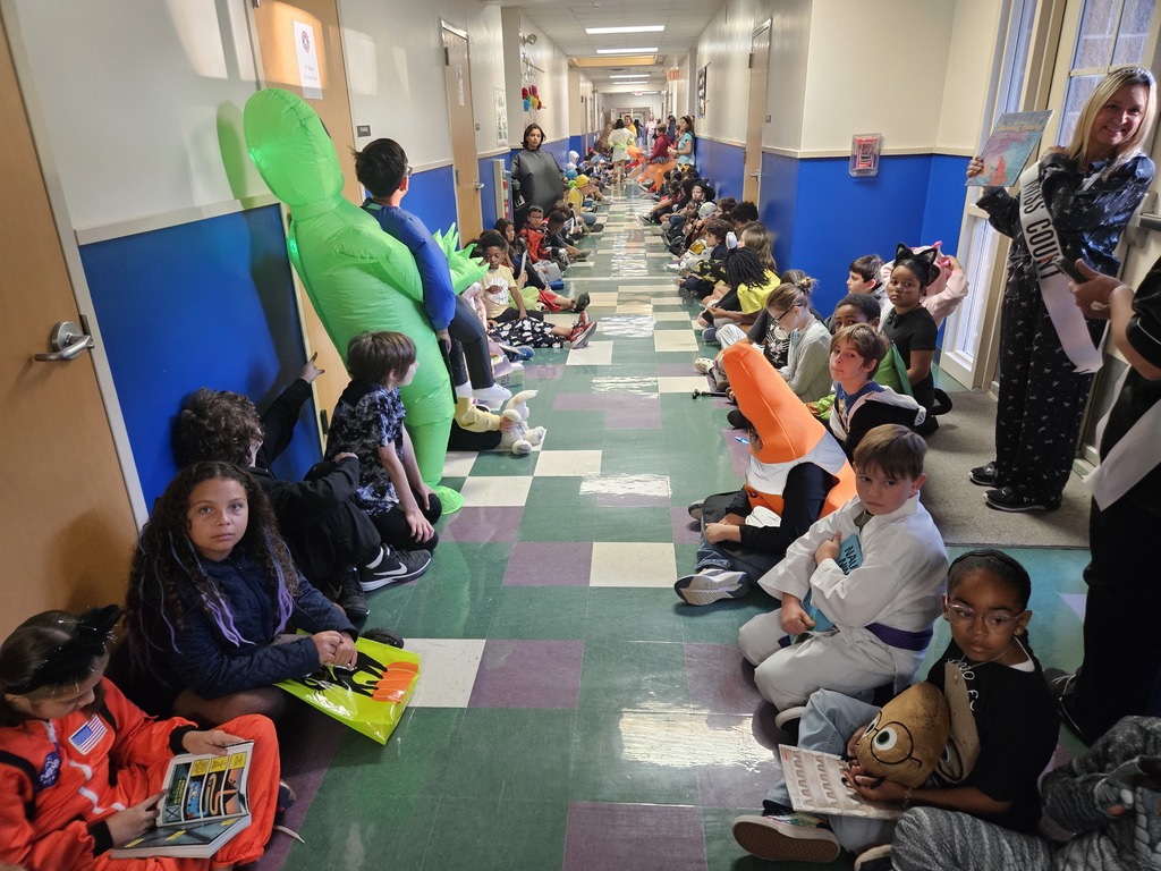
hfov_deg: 73.9
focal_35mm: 23
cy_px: 436
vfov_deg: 58.9
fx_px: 771
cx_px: 580
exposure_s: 1/120
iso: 800
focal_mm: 5.4
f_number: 1.8
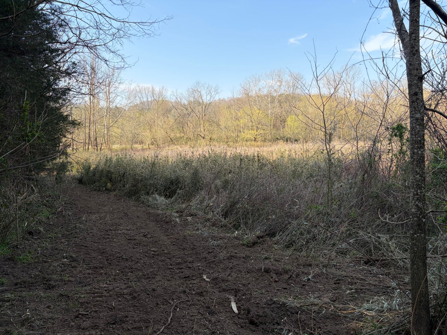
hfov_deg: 67.3
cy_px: 168
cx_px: 224
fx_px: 336
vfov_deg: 53.1
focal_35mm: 26
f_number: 1.6
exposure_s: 1/1364
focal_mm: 5.96
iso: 50
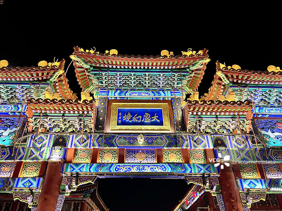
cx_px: 141
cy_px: 106
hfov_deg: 67.3
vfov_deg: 53.1
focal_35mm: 26
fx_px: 212
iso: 200
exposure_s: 1/50
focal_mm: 5.7
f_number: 1.5
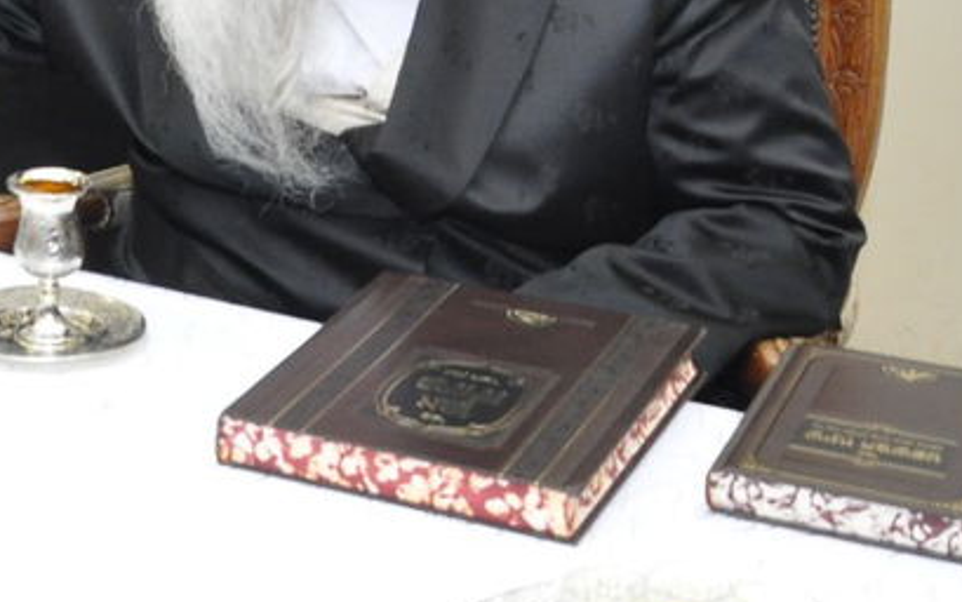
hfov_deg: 19.5
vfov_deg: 12.9
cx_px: -447
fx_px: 2465
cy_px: -399
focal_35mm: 94
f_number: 5
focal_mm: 18
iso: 1250
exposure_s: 1/100
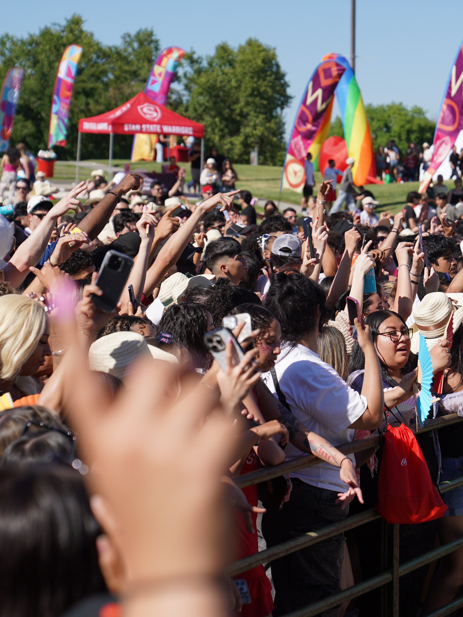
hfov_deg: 14.4
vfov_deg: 19.3
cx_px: 356
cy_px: 311
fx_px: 1819
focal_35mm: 102
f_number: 4
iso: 160
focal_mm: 70
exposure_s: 1/1600
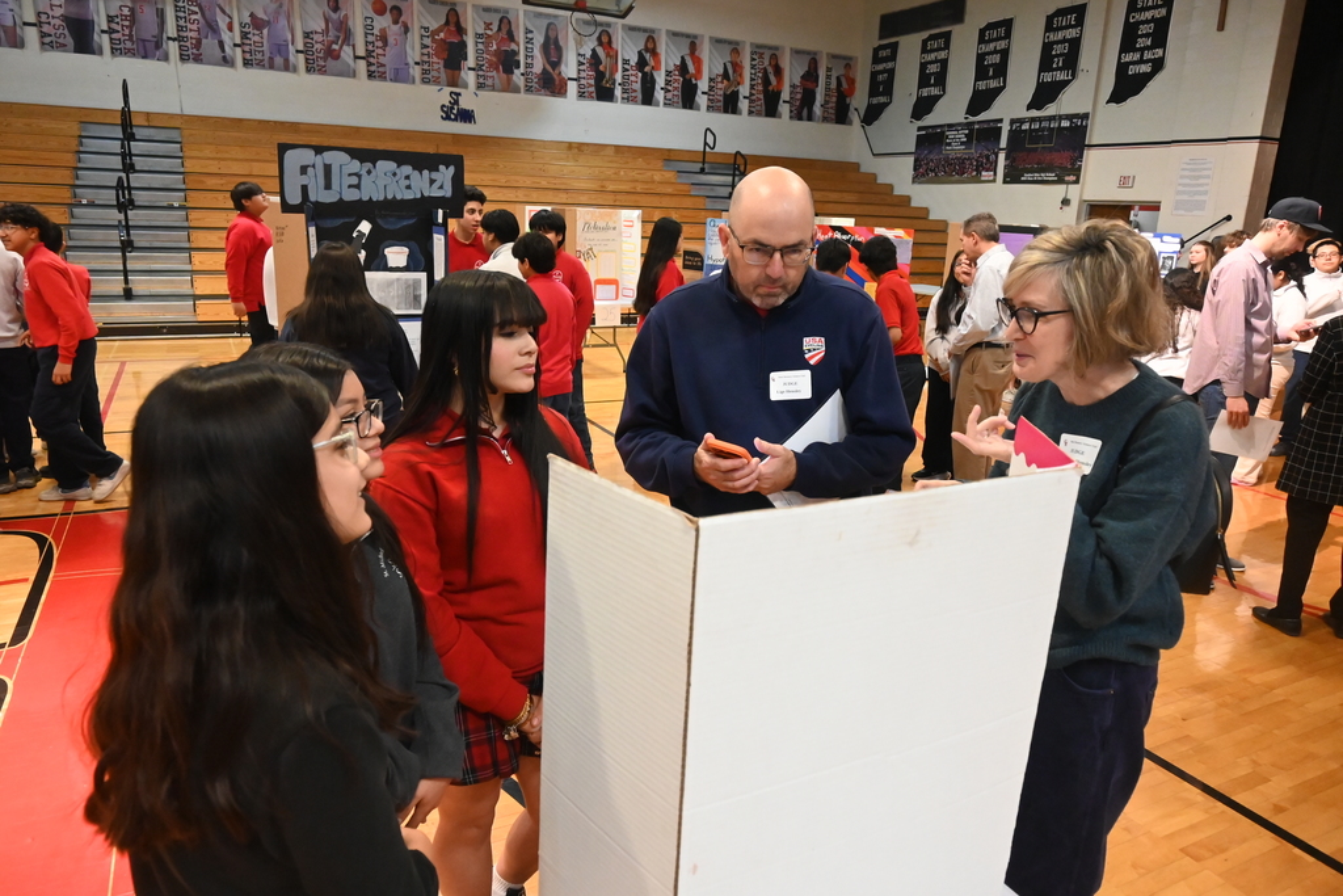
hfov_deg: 73.7
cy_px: 448
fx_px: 895
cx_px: 672
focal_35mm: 24
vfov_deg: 53.1
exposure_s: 1/160
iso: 4000
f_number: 4.5
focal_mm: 16
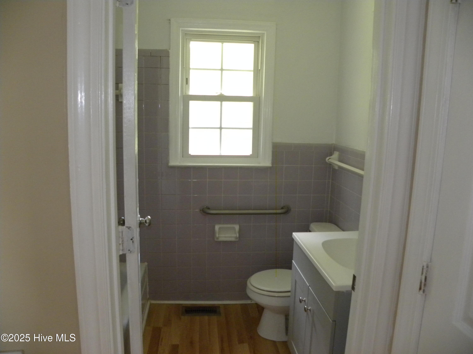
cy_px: 177
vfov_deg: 53.1
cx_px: 236
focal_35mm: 26
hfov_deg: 67.3
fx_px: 355
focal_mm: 4.6
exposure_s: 1/30
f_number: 2.8
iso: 400
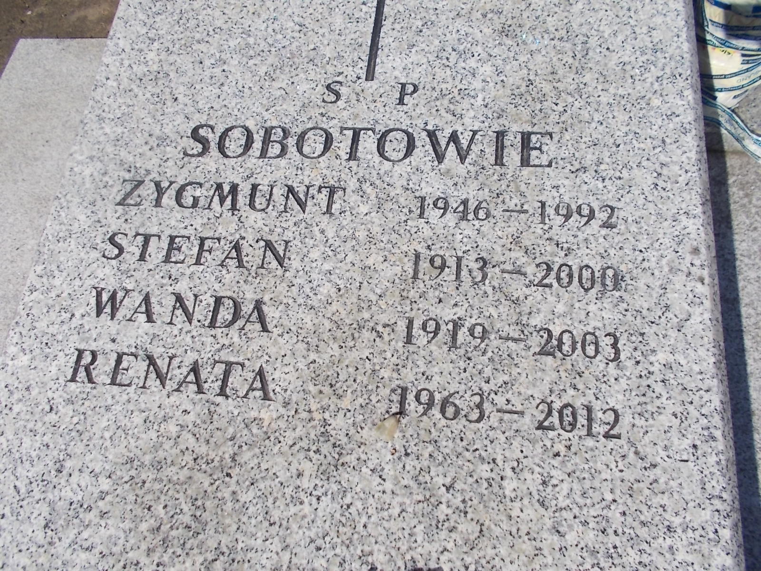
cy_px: 286
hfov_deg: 67.3
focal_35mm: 26
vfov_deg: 53.1
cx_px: 380
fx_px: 572
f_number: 8
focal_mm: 4.6
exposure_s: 1/250
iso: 80
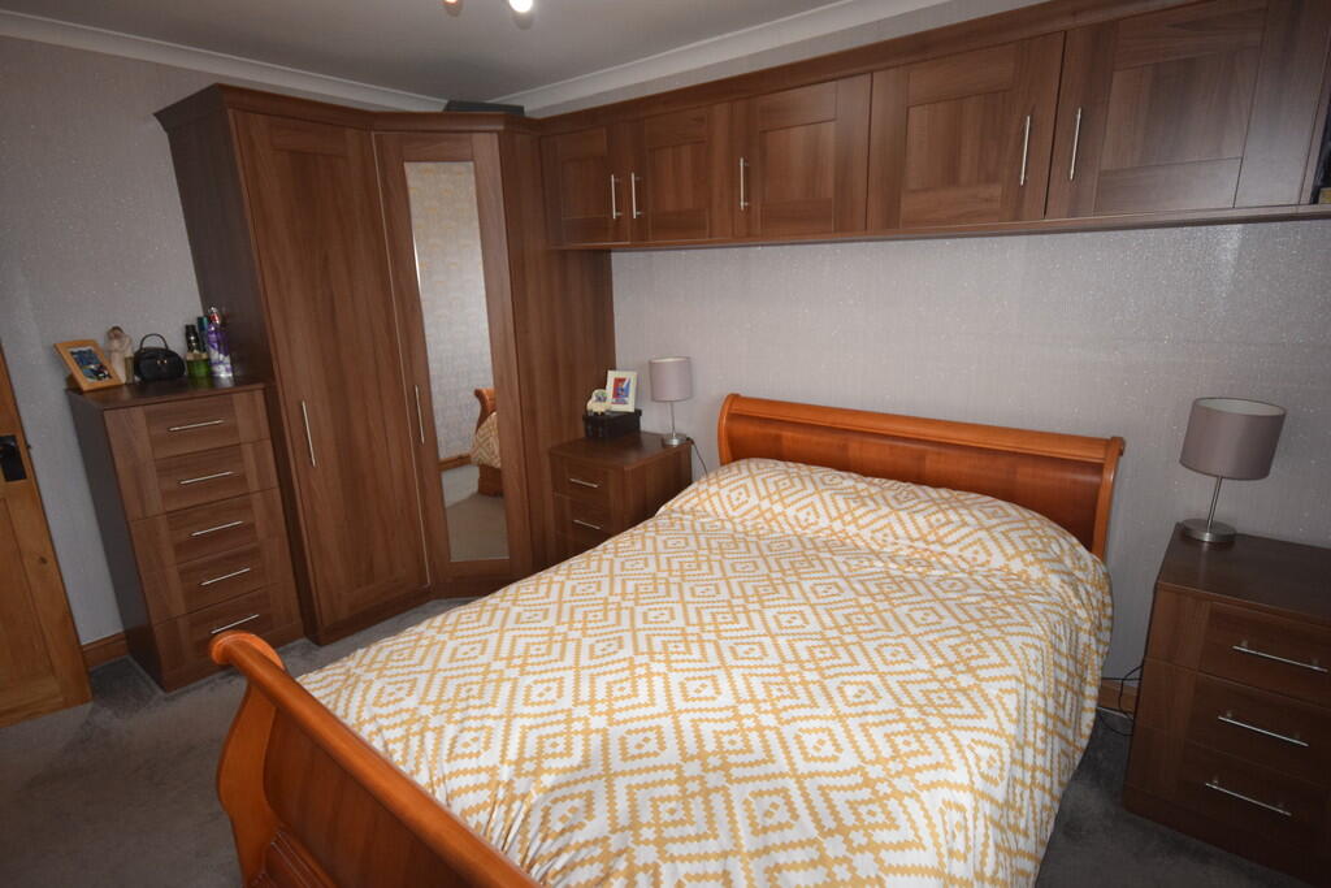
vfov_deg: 67.4
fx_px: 666
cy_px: 444
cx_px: 666
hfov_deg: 90.0
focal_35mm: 18
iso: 1800
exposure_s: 1/60
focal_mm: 12
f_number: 4.5
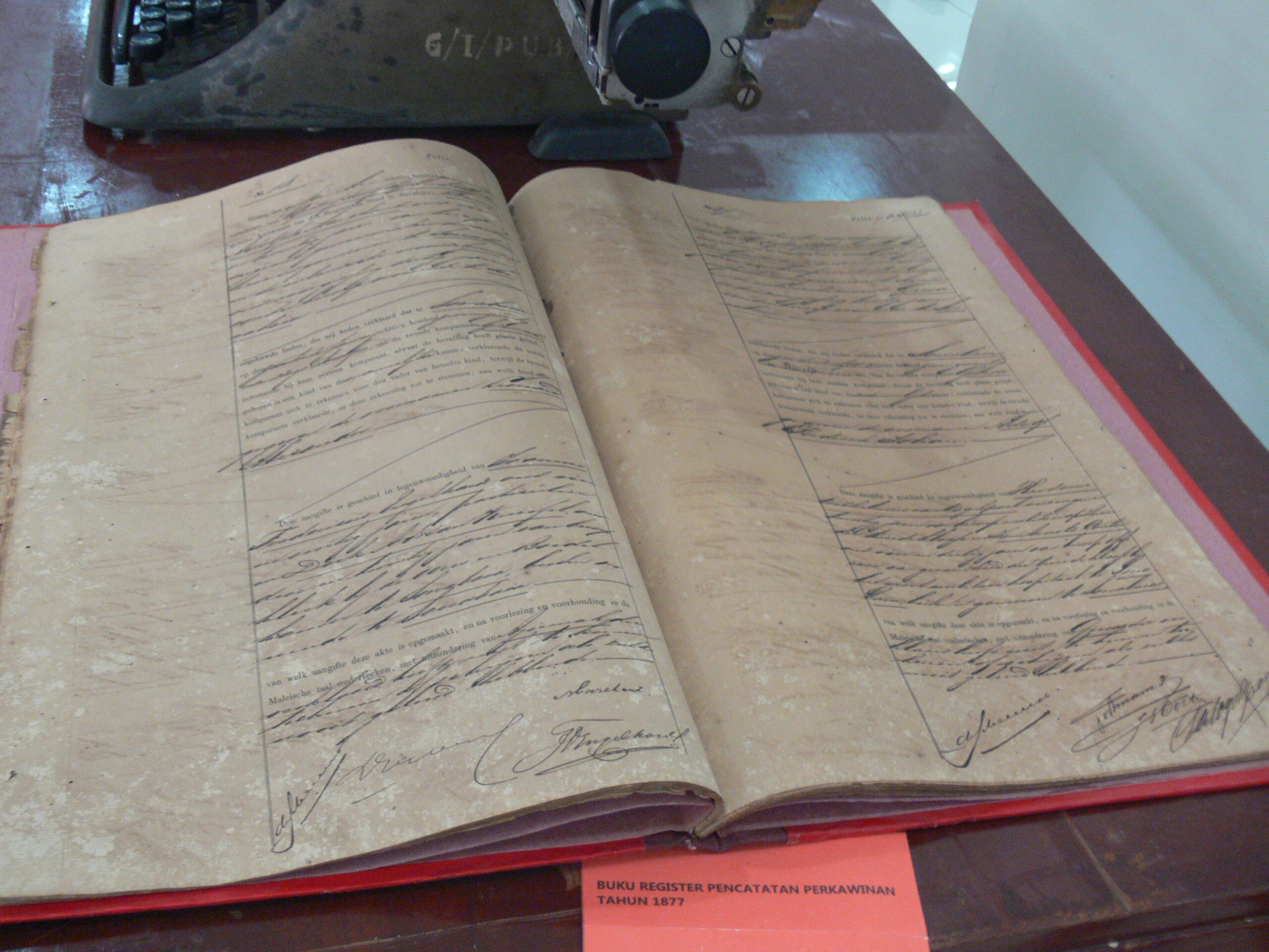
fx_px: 1466
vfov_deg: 36.0
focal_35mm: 40
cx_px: 634
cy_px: 476
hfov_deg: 46.8
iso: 200
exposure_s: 1/8
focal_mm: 8.5
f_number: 2.8
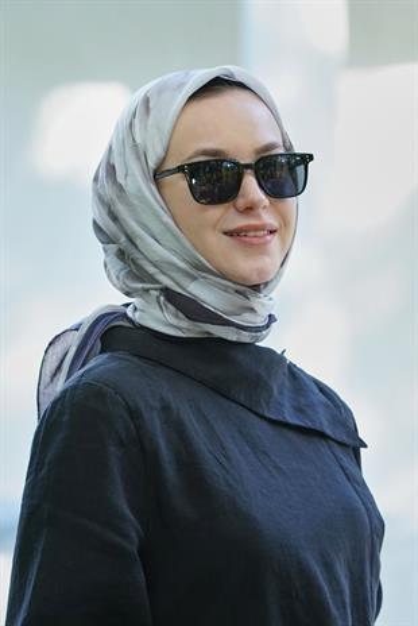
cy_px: 313
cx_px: 209
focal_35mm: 115
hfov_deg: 11.9
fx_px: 2000
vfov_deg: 17.8
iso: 500
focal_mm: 115
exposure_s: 1/125
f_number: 5
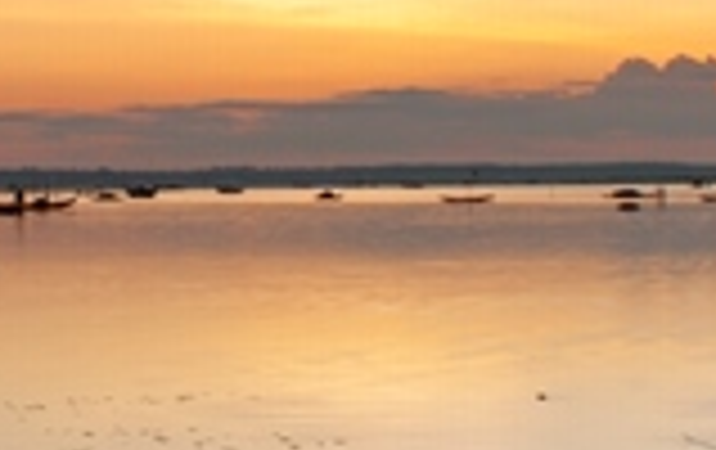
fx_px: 2561
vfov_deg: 10.0
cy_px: 83
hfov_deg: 15.8
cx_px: 113
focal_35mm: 131
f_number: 20
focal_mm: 20
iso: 100
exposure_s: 1
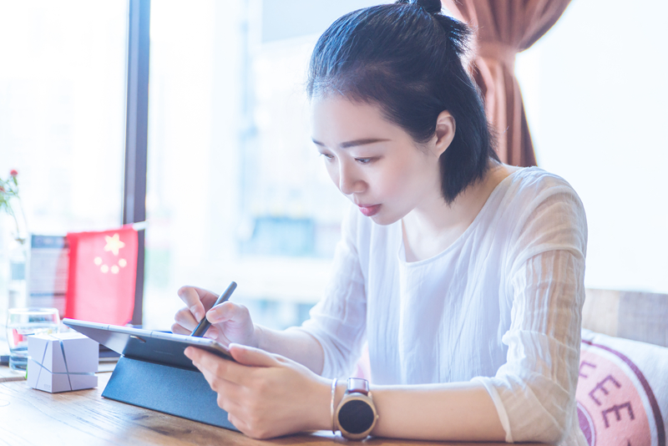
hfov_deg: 38.2
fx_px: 965
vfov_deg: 26.0
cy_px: 223
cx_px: 334
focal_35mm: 52
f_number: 2.8
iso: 800
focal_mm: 52
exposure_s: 1/125
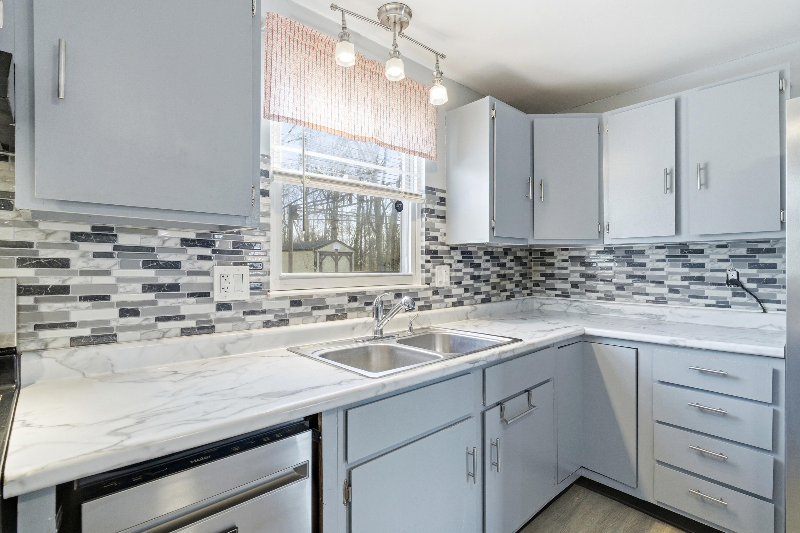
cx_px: 400
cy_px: 266
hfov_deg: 93.3
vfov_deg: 70.4
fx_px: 378
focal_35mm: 17
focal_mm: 17
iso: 400
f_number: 10
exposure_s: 1/30
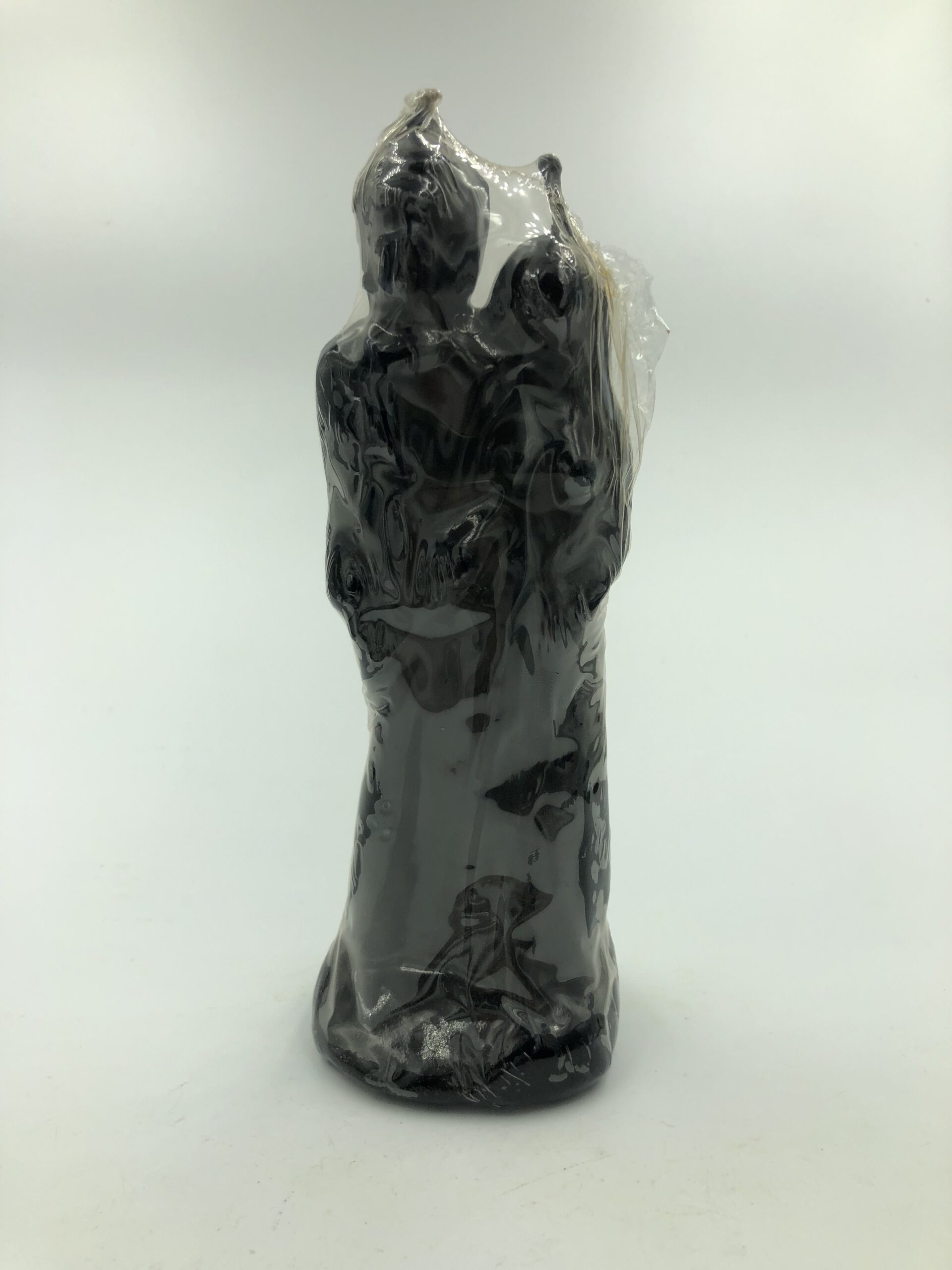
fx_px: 1027
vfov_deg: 63.4
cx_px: 476
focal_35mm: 28
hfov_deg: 49.7
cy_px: 635
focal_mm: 4
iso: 20
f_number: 1.8
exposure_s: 1/972
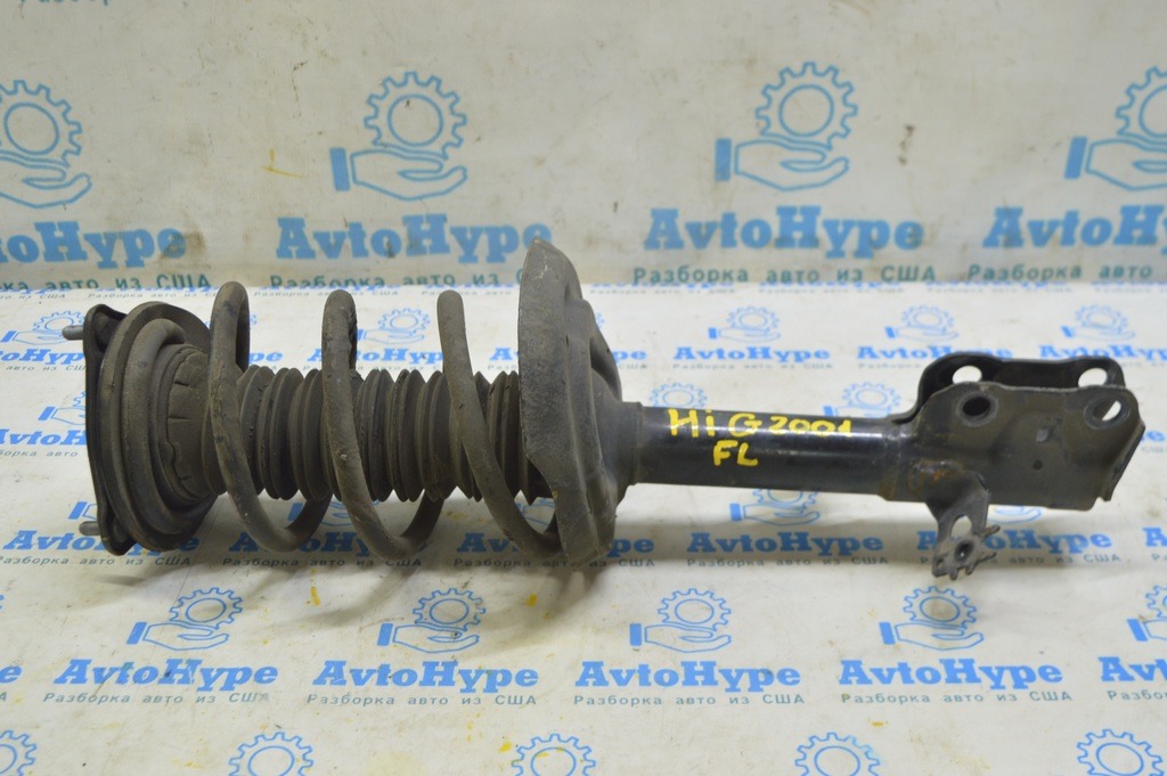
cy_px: 388
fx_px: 1312
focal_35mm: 40
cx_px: 584
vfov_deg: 33.0
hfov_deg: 48.0
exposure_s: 1/20
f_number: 5.6
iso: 400
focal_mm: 27
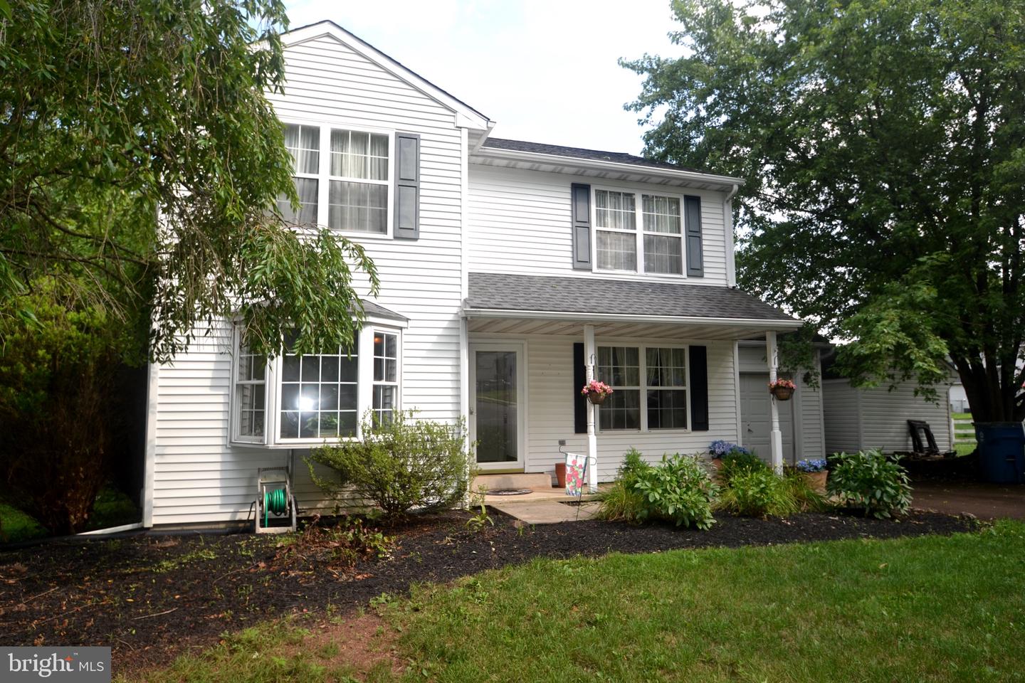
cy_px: 342
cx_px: 512
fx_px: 598
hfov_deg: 81.2
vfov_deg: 59.5
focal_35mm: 21
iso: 100
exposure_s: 1/200
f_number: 5.6
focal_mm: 14
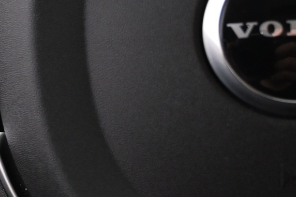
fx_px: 838
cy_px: 54
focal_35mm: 102
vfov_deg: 13.4
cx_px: -106
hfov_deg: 18.4
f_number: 4.2
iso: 1600
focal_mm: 24
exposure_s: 1/20
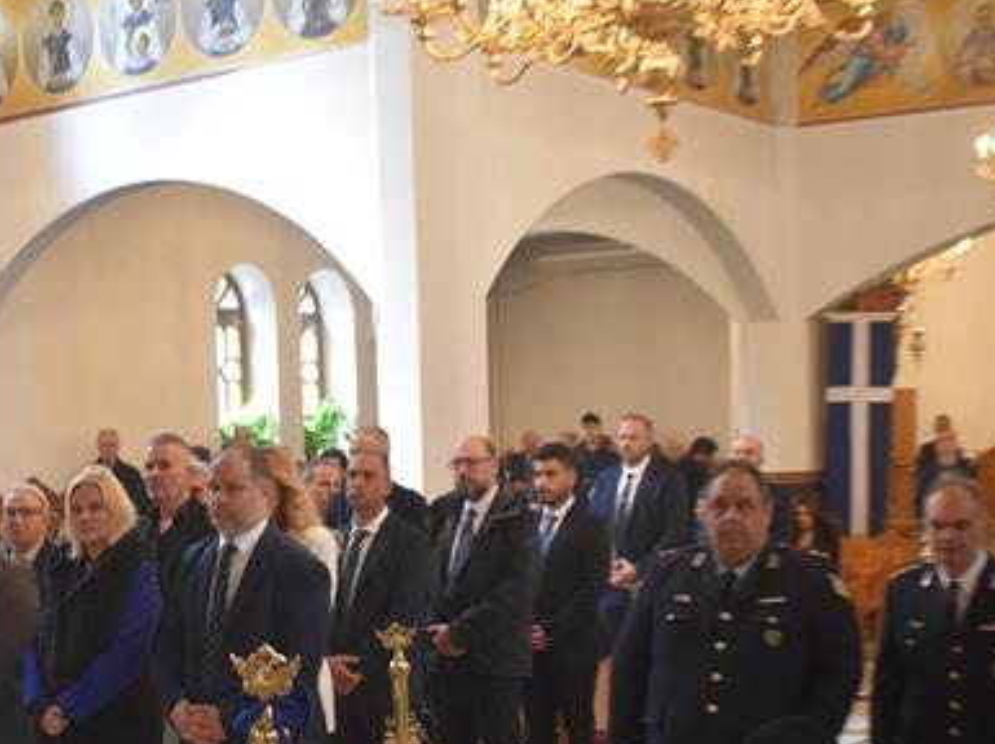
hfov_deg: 29.3
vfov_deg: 21.9
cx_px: 388
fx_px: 1895
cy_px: 619
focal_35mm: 66
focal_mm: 22
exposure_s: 1/125
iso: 1800
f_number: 3.8
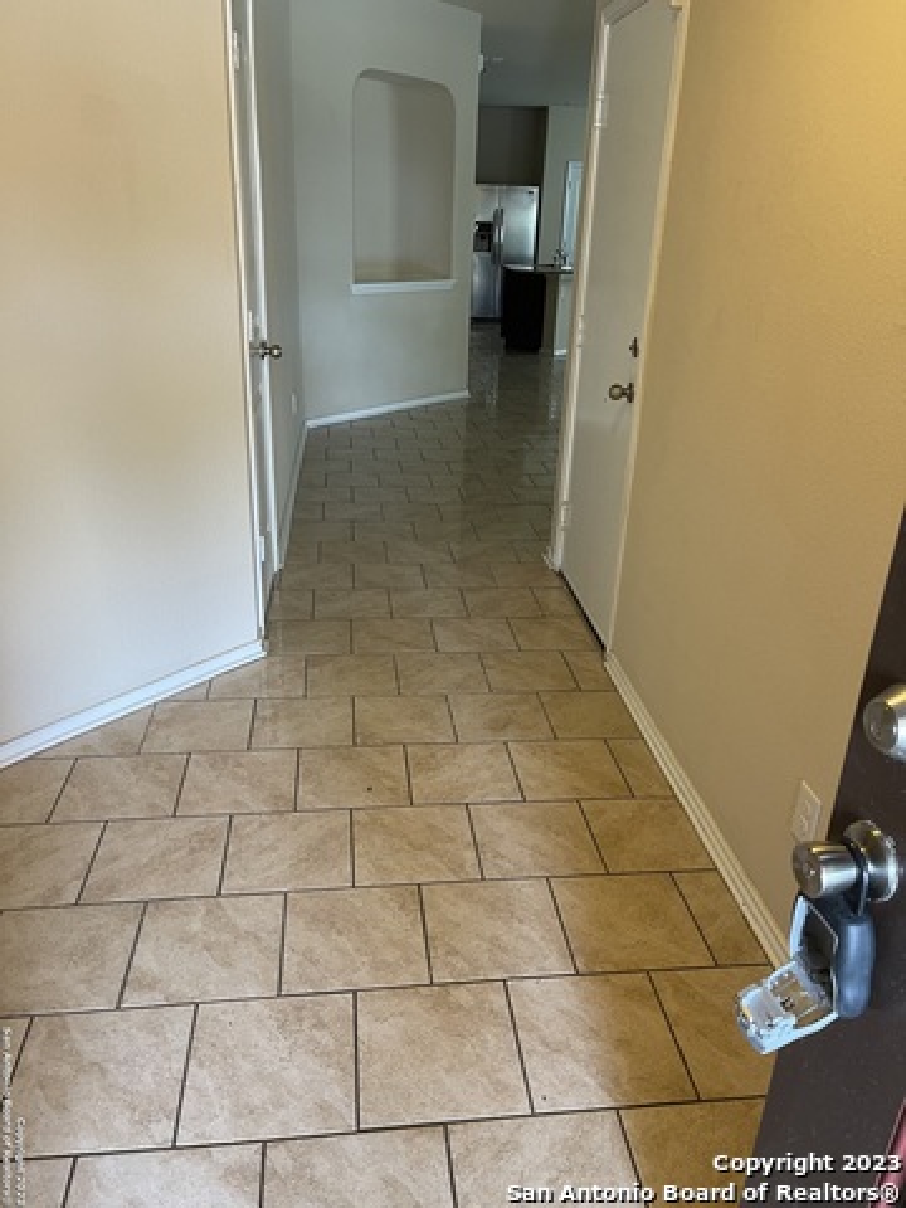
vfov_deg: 67.3
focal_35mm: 26
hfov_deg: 53.1
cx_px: 453
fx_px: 907
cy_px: 604
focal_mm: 5.1
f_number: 1.6
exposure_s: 1/60
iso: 200
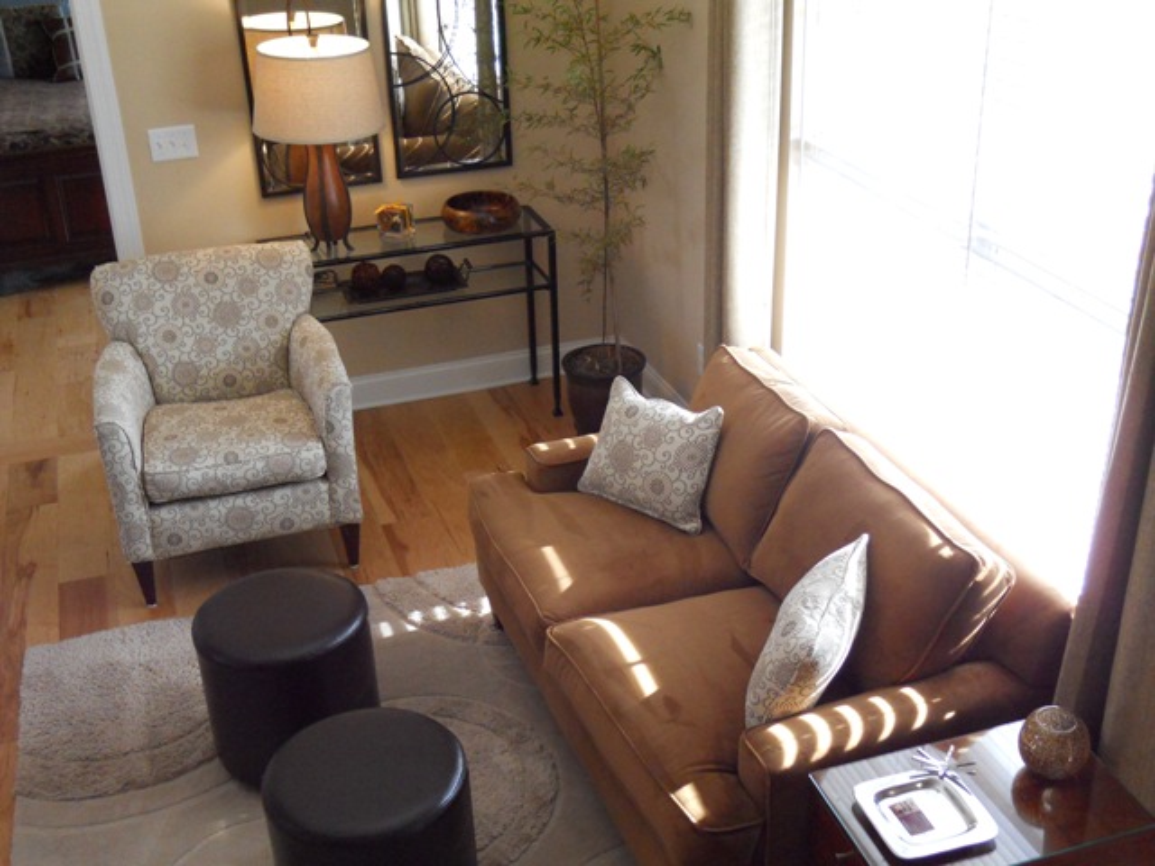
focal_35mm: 41
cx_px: 578
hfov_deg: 45.8
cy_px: 433
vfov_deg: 35.1
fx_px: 1368
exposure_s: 1/125
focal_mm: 7.3
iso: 500
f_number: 3.2
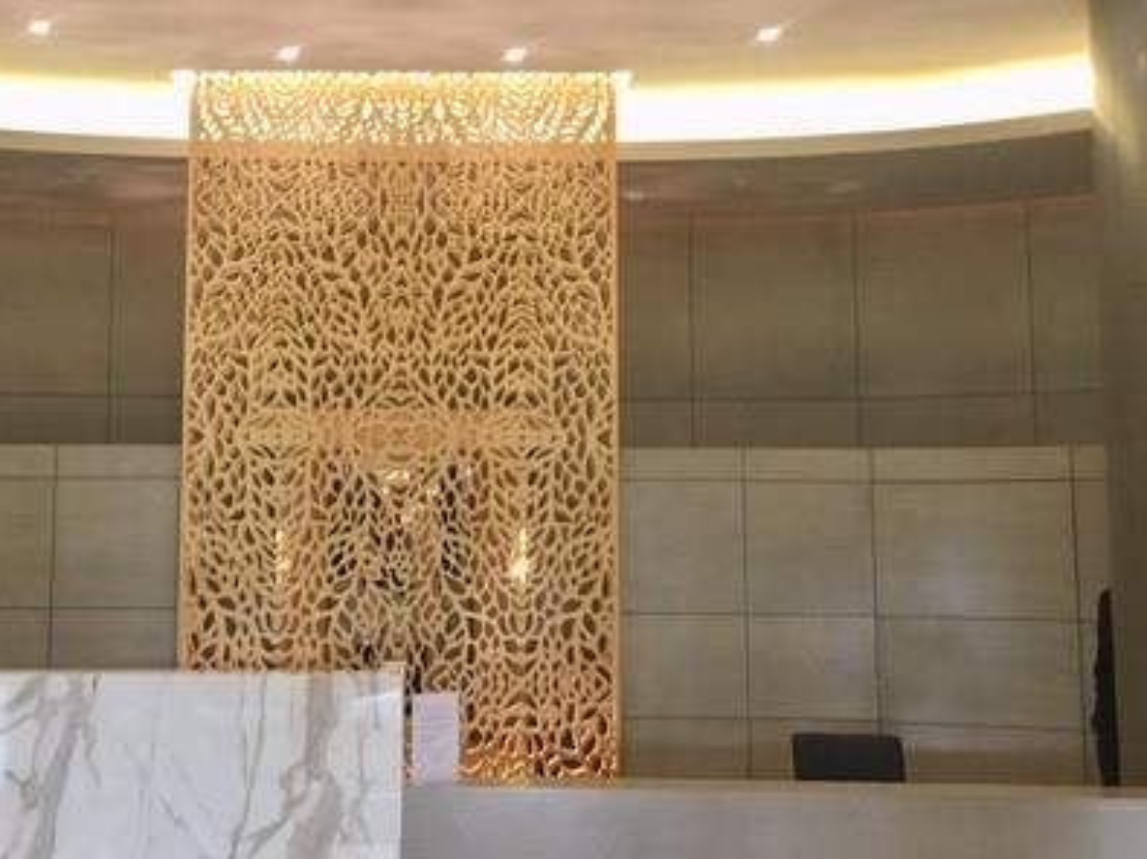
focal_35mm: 47
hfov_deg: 40.1
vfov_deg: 30.8
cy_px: 395
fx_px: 1557
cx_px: 407
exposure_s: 1/15
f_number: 2.2
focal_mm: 4.15
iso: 50
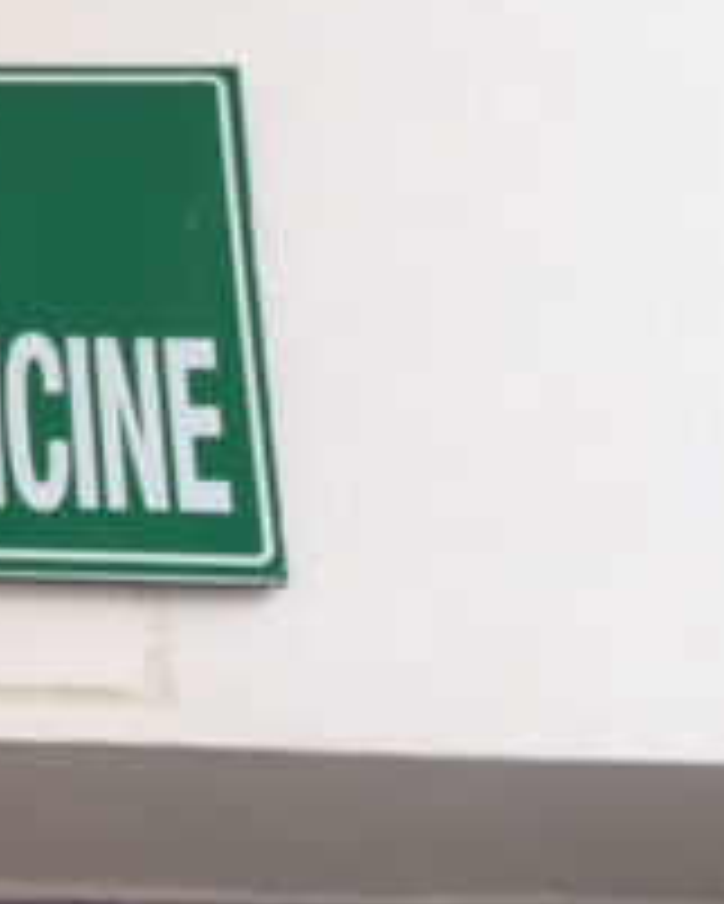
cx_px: -576
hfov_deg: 14.9
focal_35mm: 90
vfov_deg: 21.2
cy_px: 589
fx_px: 2409
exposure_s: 1/30
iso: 32
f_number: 2.2
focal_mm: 4.15
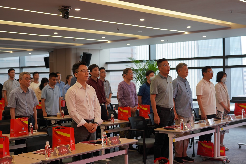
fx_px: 355
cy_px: 82
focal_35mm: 52
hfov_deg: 38.2
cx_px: 123
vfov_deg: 26.0
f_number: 4
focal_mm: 52
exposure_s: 1/160
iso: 640
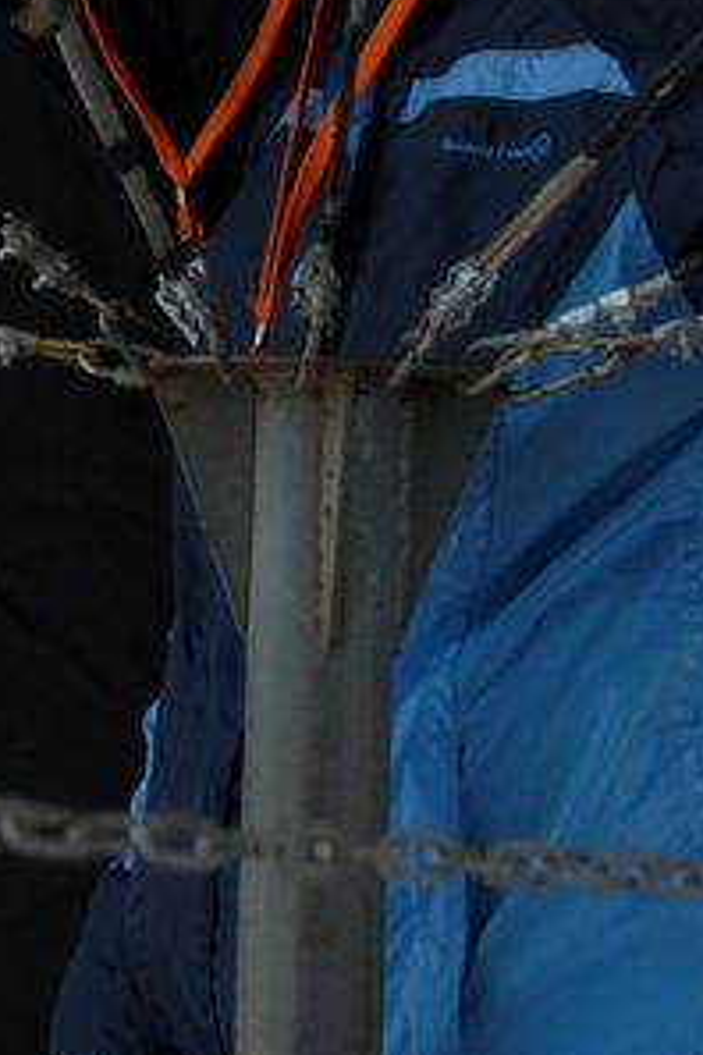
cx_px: 91
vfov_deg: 21.6
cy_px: 171
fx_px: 2724
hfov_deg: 14.6
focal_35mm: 93
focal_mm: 24
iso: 200
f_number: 5.6
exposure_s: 1/160
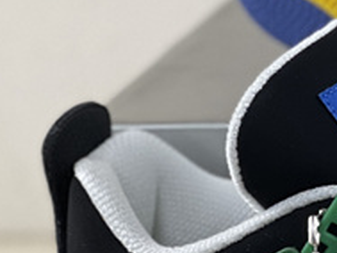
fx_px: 2445
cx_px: 619
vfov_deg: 5.9
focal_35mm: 251
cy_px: 216
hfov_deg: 7.6
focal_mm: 7.5
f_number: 2.2
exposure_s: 1/100
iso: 250
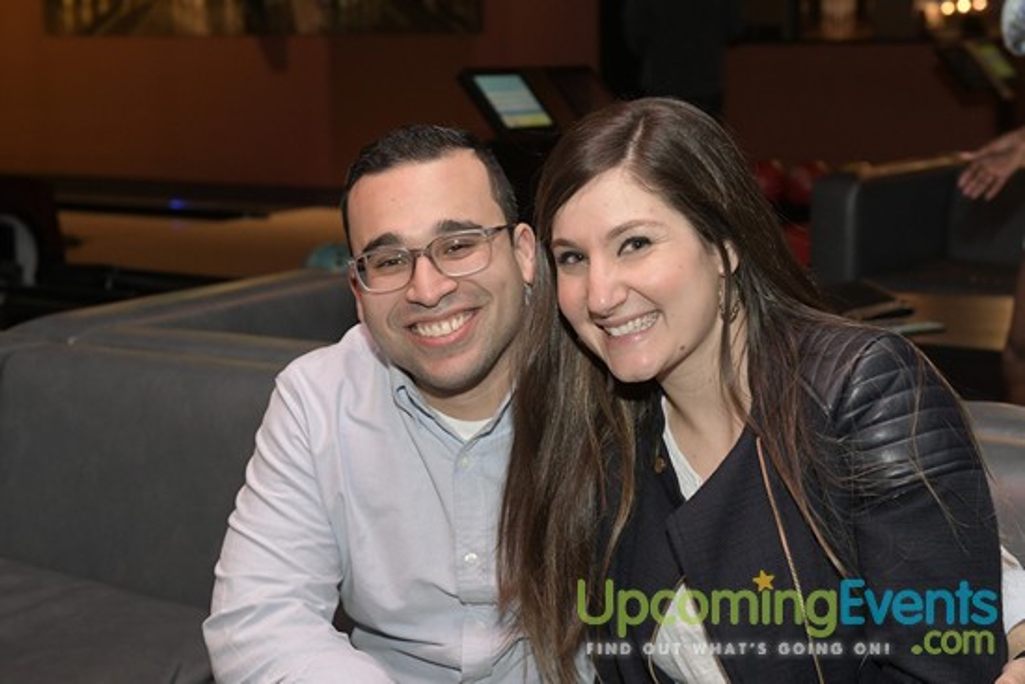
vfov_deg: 20.6
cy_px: 342
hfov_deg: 30.5
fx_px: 1880
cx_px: 512
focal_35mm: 66
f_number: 4
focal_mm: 44
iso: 2000
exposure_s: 1/100
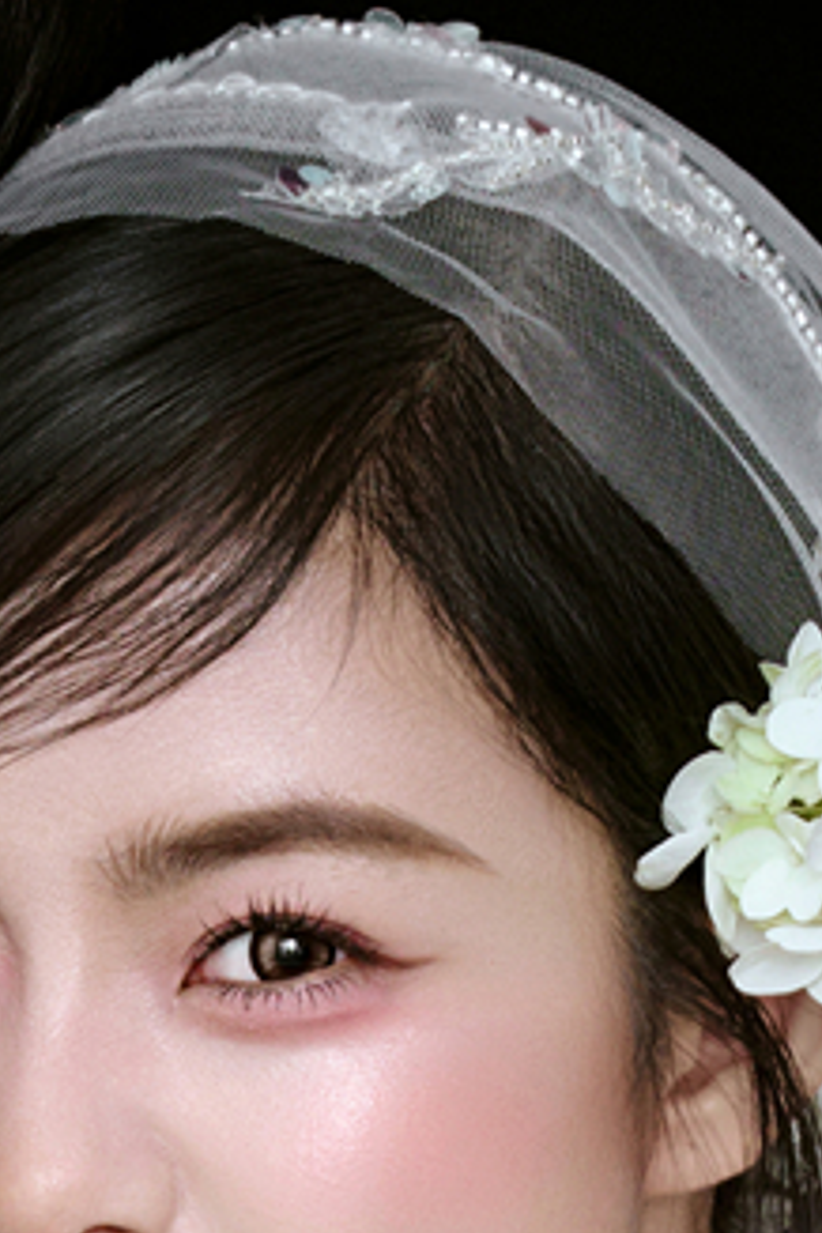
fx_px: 17603
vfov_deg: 3.9
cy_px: 3345
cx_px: -106
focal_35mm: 514
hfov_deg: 2.7
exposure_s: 1/100
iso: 200
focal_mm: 70
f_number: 4
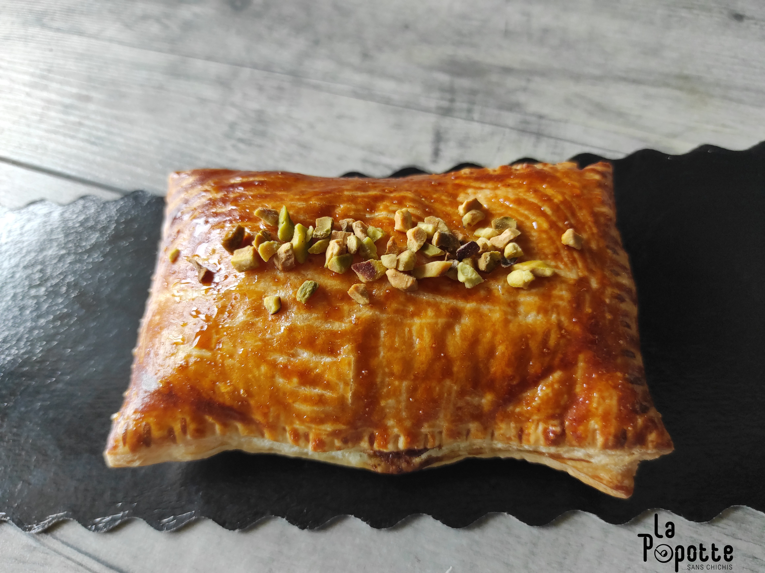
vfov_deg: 54.8
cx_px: 382
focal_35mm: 25
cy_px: 286
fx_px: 552
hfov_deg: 69.4
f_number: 1.89
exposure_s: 1/33
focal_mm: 5.43
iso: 253
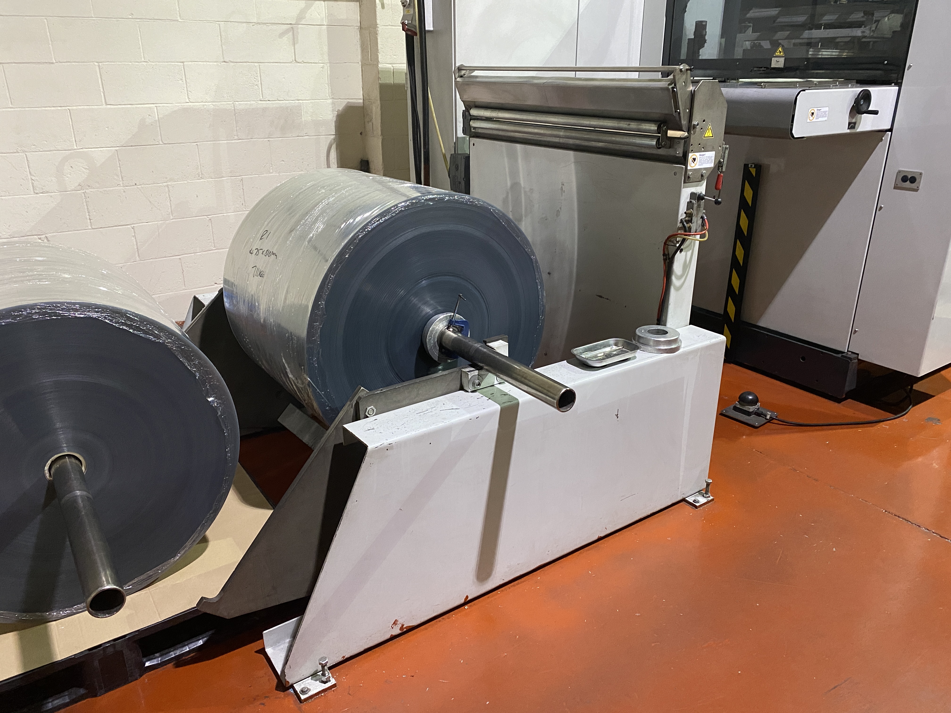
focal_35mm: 26
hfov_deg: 67.3
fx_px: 714
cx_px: 476
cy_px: 356
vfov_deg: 53.1
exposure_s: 1/50
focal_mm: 4.25
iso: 400
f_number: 1.8
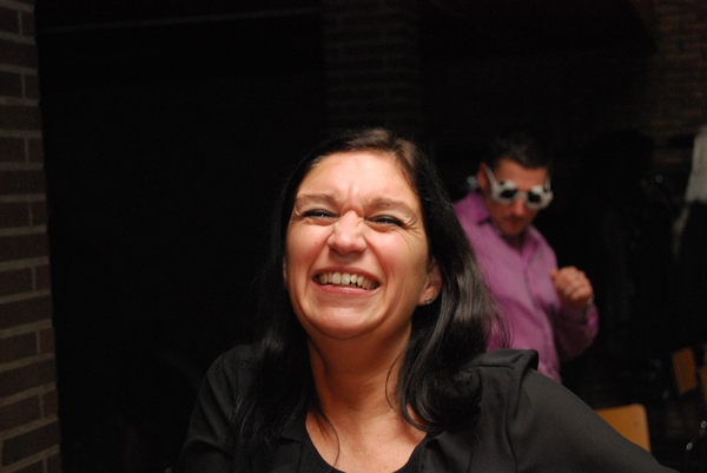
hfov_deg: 24.6
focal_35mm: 82
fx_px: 1621
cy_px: 236
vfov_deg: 16.6
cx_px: 354
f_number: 5.6
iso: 1600
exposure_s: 1/60
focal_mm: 55
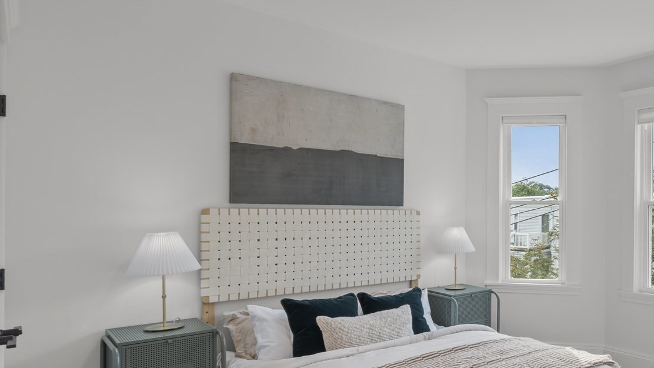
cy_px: 215
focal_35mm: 27
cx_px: 537
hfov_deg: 62.9
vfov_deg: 42.8
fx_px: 468
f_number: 8
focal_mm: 14
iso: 100
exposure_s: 1/30
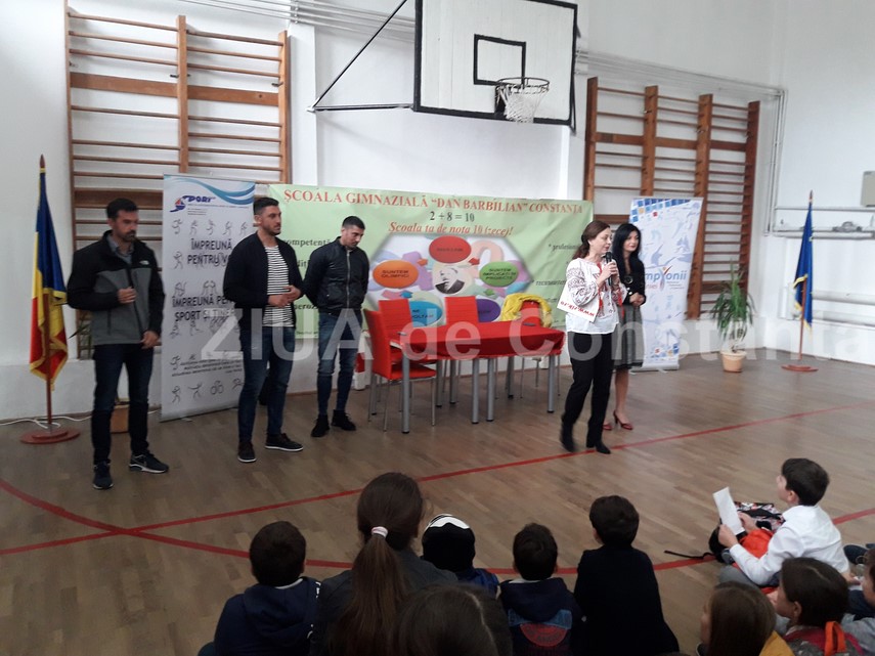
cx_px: 438
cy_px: 328
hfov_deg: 63.5
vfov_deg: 49.7
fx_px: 708
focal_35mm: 28
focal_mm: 3.7
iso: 200
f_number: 1.9
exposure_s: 1/17
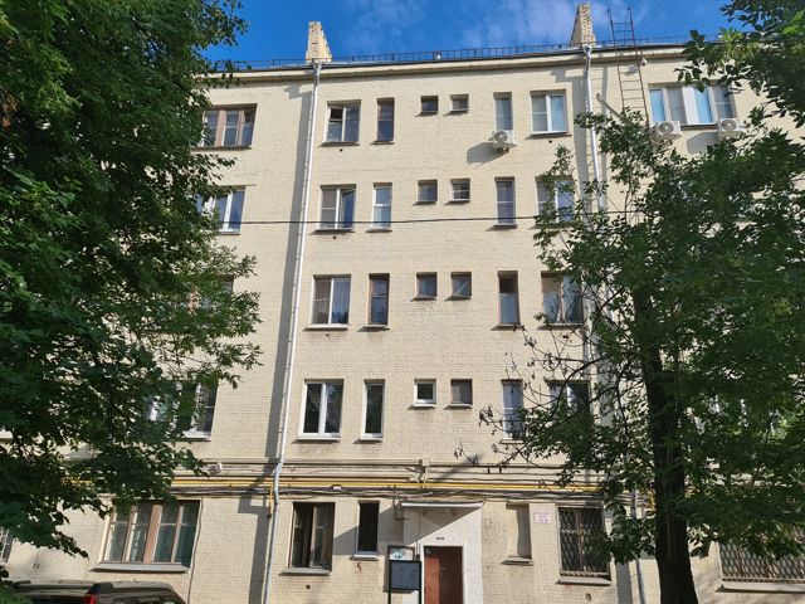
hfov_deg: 69.4
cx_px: 402
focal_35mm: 25
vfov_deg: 54.9
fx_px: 581
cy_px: 302
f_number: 1.8
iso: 50
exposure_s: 1/940
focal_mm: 7
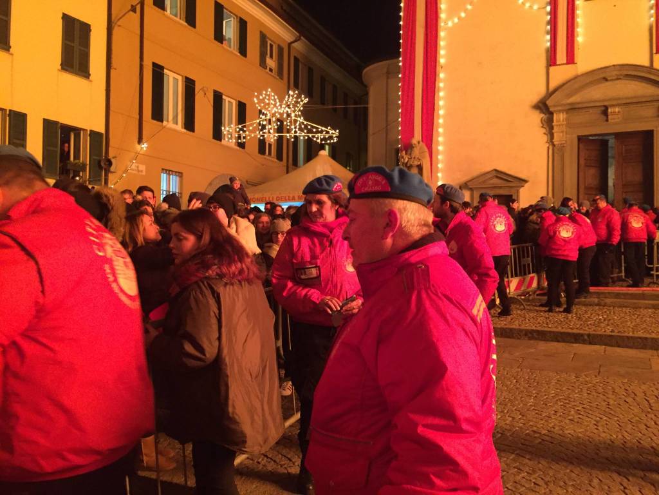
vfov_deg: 48.2
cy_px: 248
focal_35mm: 29
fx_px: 552
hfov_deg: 61.7
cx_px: 330
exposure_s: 1/25
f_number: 2.2
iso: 250
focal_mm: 4.15
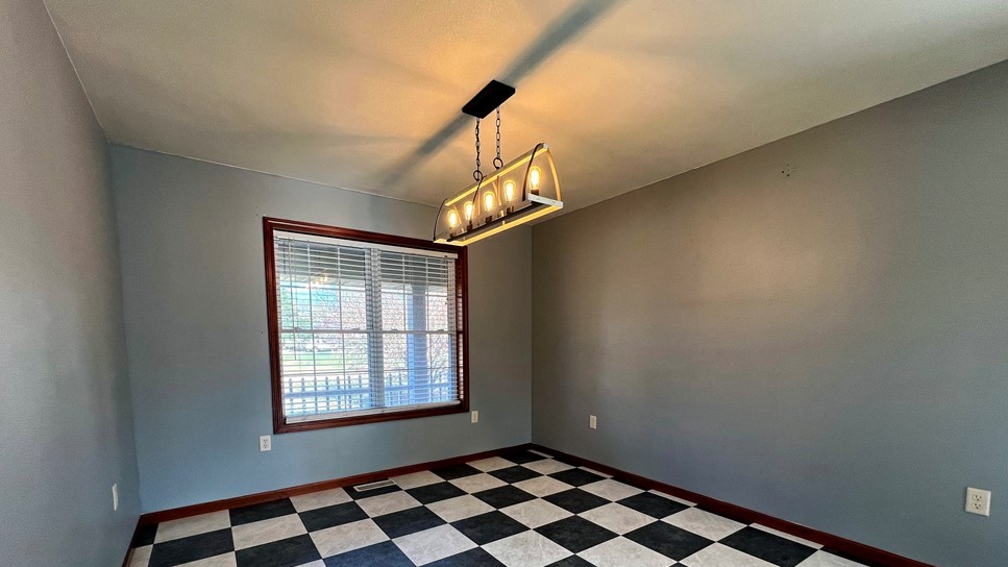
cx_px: 509
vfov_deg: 68.5
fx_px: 401
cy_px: 380
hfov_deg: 103.0
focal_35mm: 15
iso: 125
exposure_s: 1/120
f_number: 1.8
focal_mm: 1.57
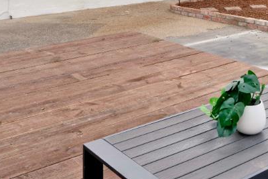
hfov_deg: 32.3
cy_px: -68
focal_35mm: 60
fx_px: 447
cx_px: 222
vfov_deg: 20.3
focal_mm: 16
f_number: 14
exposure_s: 1/30
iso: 250
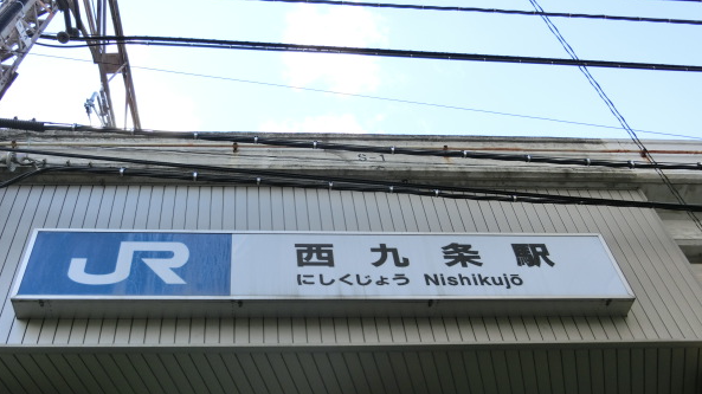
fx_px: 744
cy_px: 253
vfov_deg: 29.5
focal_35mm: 40
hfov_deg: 50.5
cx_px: 324
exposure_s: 1/125
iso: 80
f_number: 3.9
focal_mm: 6
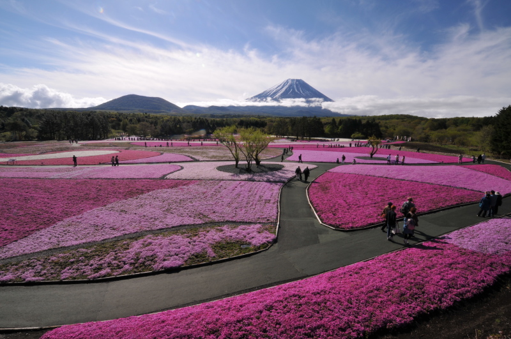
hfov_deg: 95.1
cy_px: 170
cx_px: 256
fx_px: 234
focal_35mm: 16
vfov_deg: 71.9
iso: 200
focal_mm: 11
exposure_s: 1/30
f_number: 22
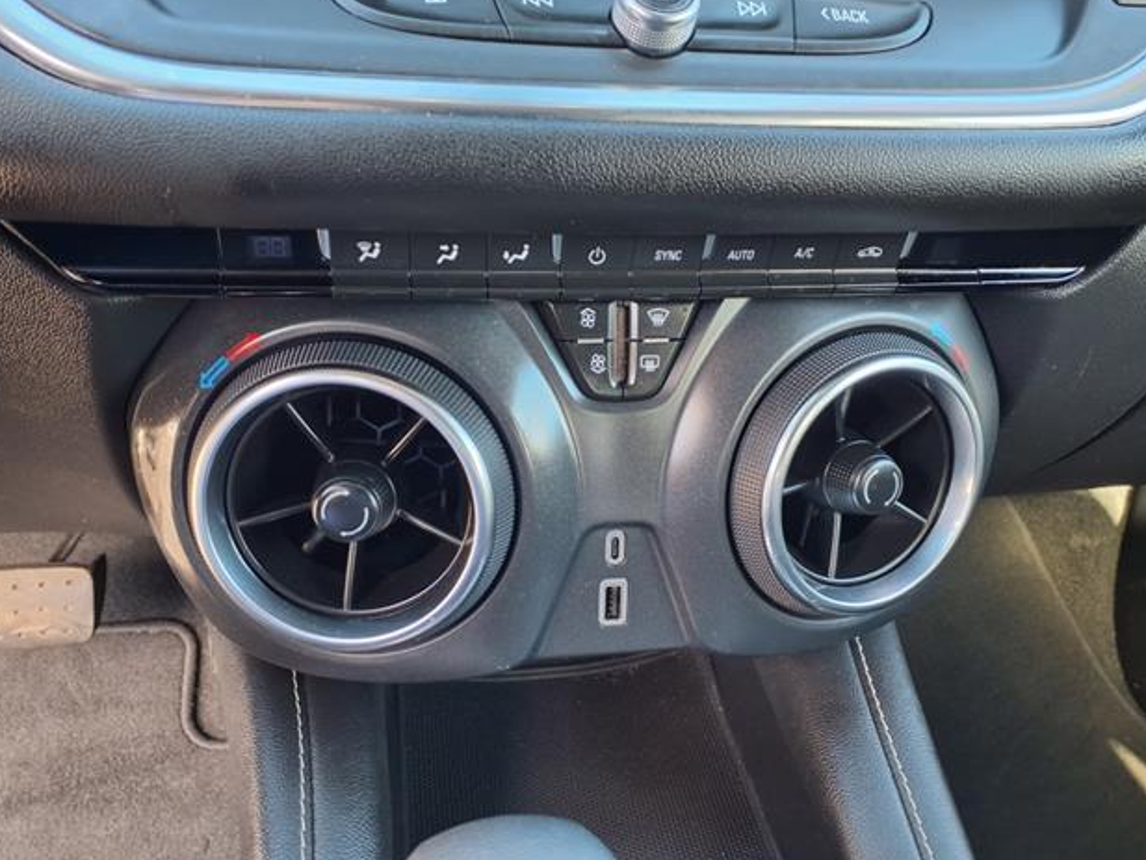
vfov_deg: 49.8
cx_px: 568
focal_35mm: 28
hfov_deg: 63.4
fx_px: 927
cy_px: 433
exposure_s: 1/40
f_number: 1.9
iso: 100
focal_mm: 3.58
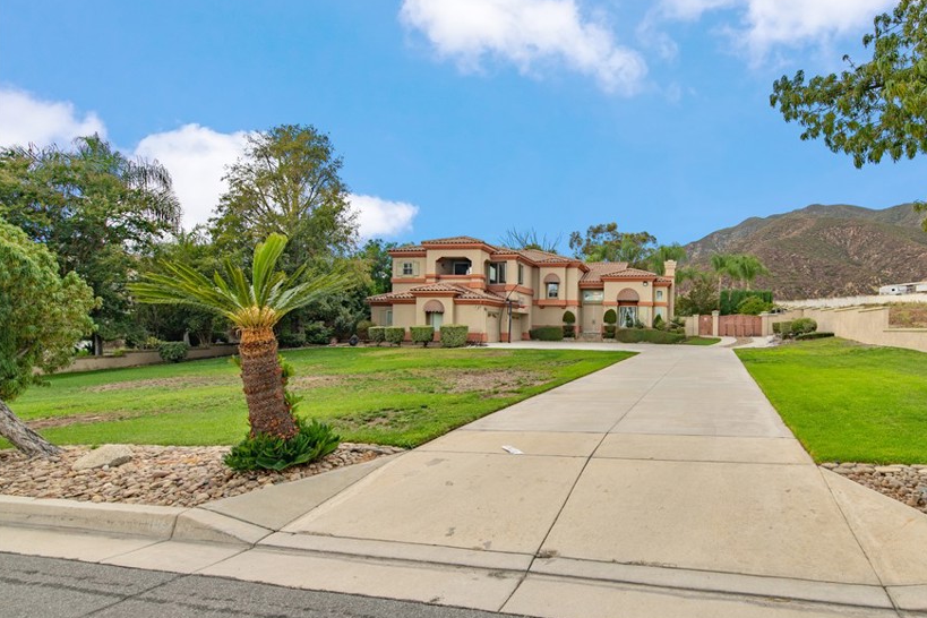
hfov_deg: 82.5
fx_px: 515
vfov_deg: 61.9
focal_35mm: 20
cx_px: 575
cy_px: 328
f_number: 6.3
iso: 100
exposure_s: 1/320
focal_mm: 16
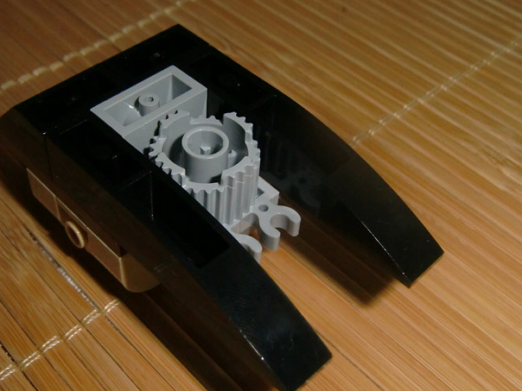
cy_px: 186
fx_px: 679
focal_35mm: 45
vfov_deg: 32.2
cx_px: 214
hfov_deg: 41.9
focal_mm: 6.1
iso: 400
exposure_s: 1/30
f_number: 8.4
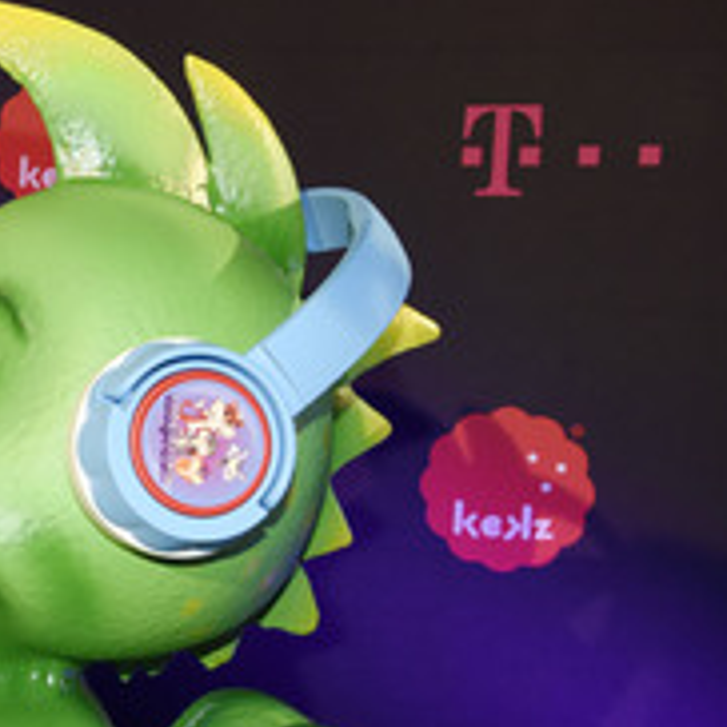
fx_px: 1996
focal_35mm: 84
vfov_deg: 20.6
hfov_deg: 19.5
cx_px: -134
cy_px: 383
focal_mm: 40
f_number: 6.3
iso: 1600
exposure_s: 1/125
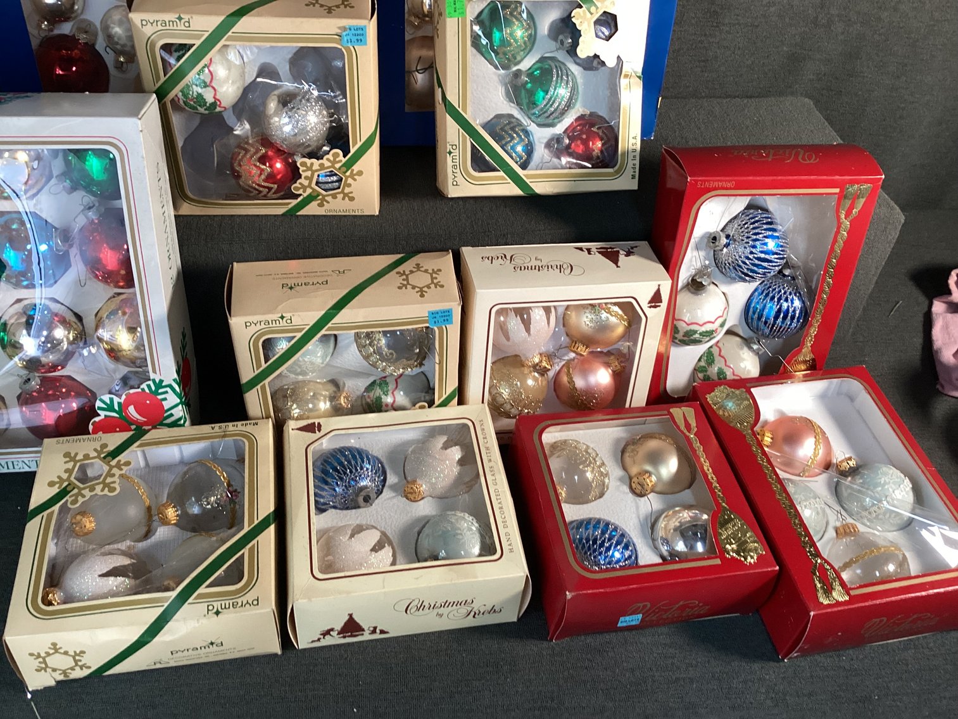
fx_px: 858
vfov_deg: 45.4
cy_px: 360
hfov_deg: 58.3
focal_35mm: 31
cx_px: 479
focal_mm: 3.3
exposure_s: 1/60
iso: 125
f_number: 2.4
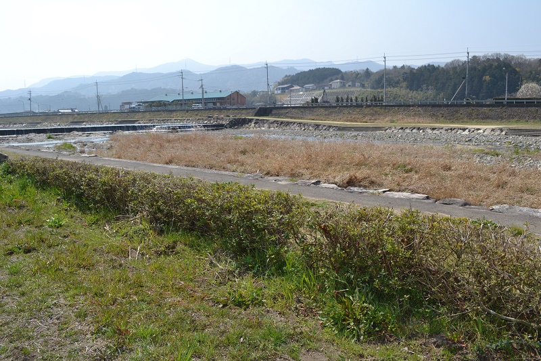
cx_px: 270
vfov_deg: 47.9
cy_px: 180
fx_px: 406
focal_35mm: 27
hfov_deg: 67.4
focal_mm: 18
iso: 100
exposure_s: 1/200
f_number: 9
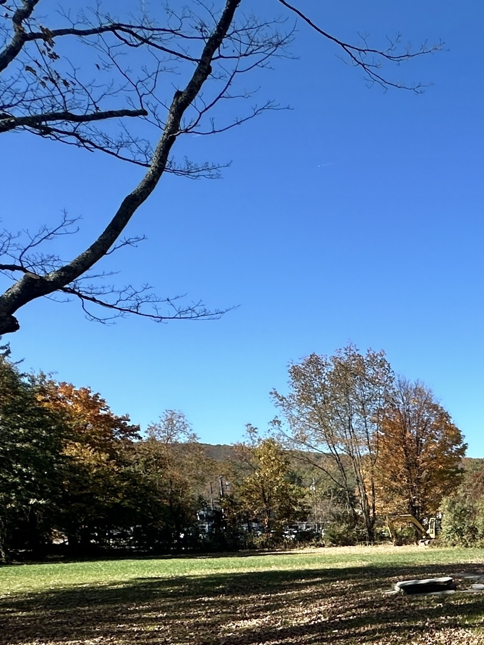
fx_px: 690
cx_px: 704
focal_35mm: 37
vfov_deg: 44.8
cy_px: 599
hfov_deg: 27.9
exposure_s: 1/932
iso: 40
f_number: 2.2
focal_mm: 2.22
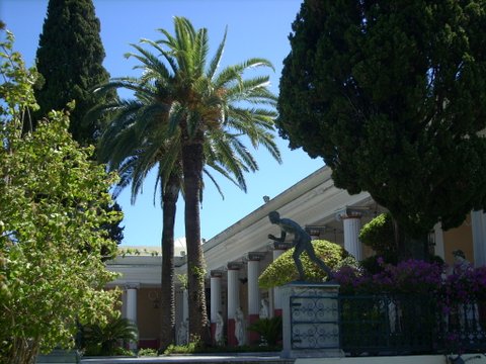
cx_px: 243
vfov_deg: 27.0
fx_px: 758
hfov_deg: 35.5
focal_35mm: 54
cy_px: 182
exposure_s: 1/136
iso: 64
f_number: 6.9
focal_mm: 9
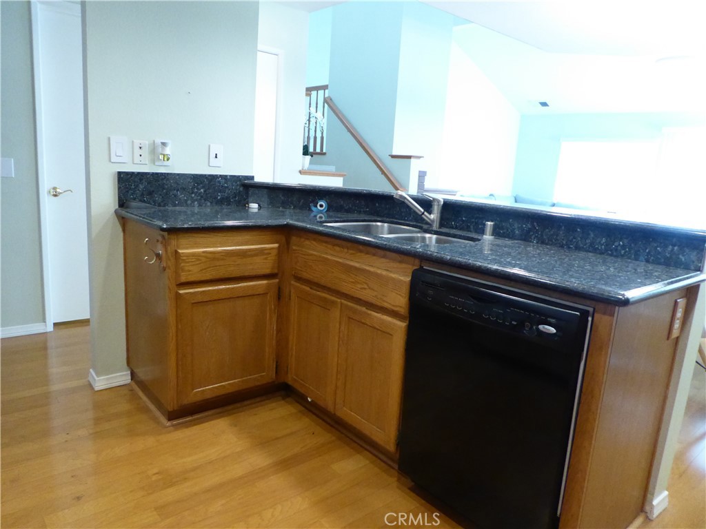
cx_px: 353
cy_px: 264
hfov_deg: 69.4
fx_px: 510
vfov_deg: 54.9
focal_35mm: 25
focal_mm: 4.3
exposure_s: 1/30
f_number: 3.3
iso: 800
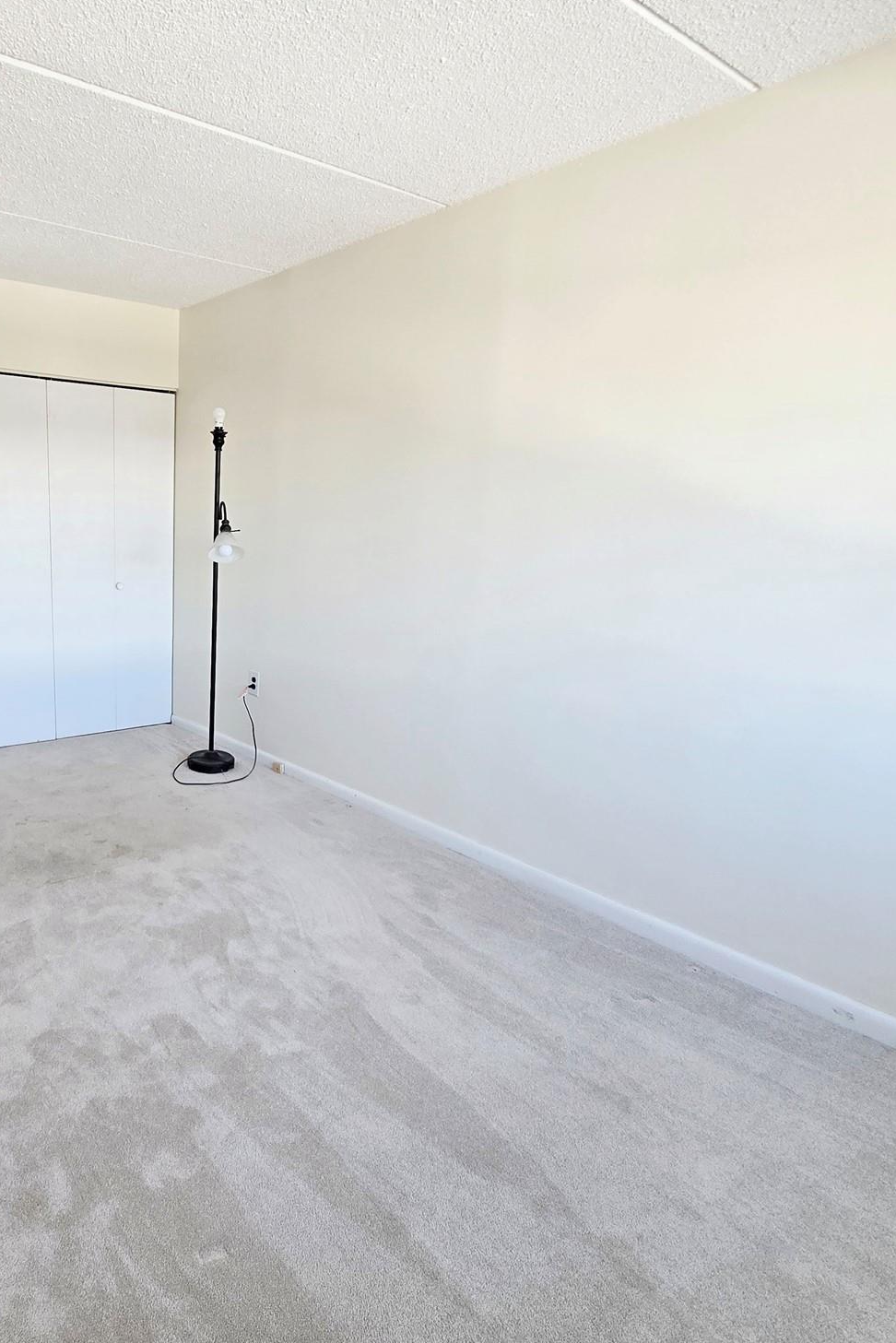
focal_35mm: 19
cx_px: 198
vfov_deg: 86.9
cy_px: 687
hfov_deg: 60.2
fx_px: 709
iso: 80
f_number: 2.2
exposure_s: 1/120
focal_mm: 2.2
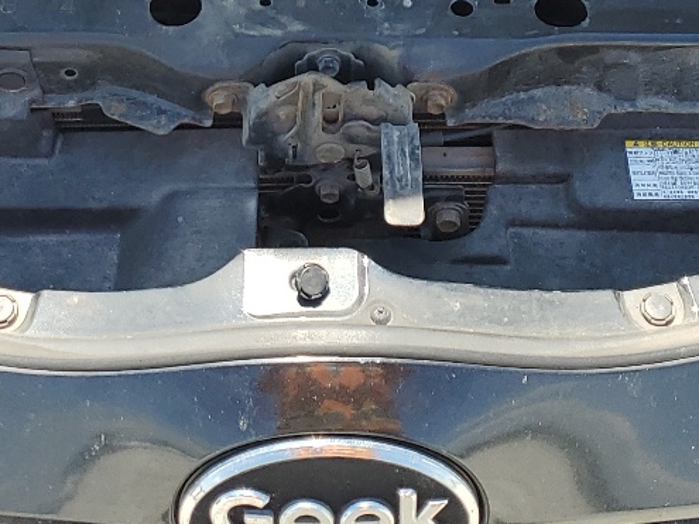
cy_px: -177
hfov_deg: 23.3
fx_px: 1696
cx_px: 316
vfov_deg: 16.5
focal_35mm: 84
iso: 50
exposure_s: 1/1111
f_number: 1.5
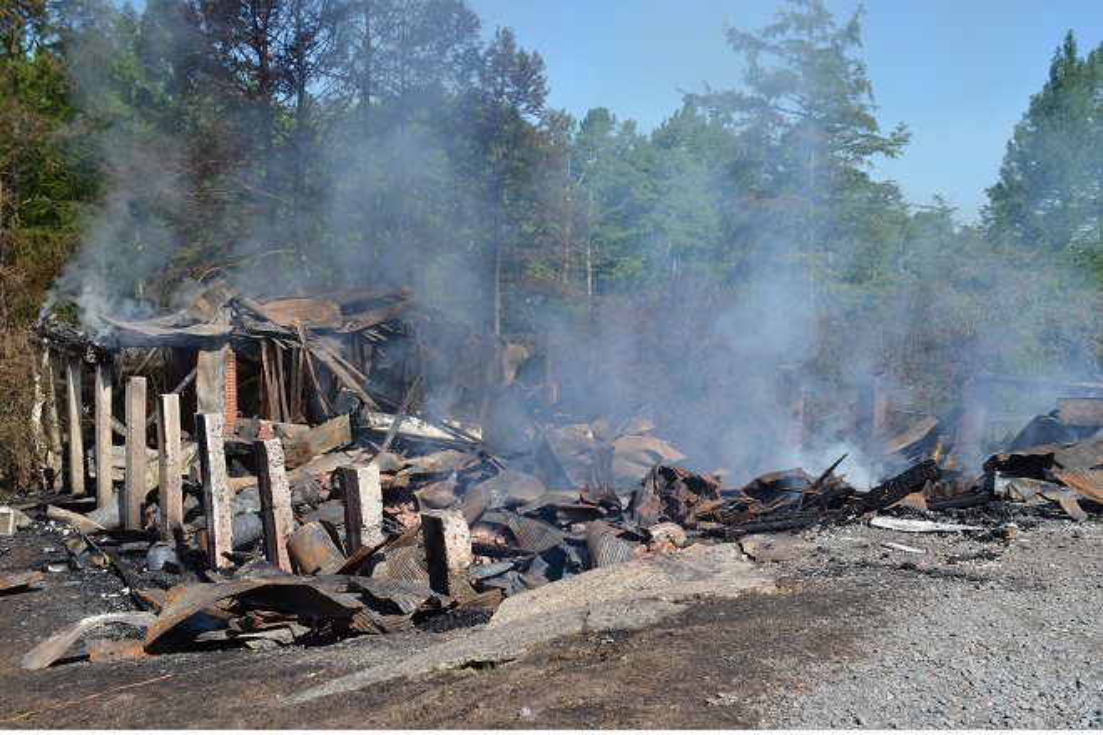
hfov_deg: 53.1
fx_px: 1103
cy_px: 368
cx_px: 552
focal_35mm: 36
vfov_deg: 36.9
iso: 140
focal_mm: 24
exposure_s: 1/250
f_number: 8
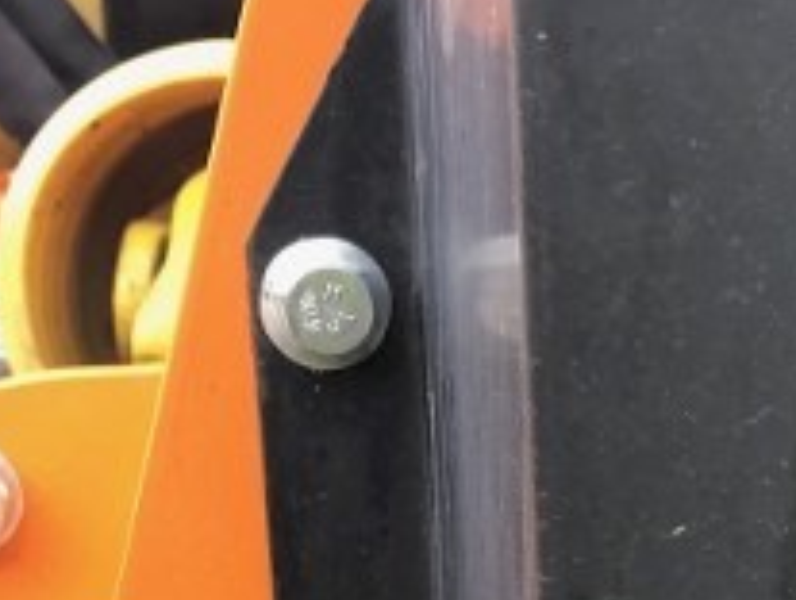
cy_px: 750
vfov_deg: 13.3
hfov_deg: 17.9
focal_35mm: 108
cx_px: 696
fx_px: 2488
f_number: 1.8
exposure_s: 1/30
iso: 20
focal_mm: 3.99
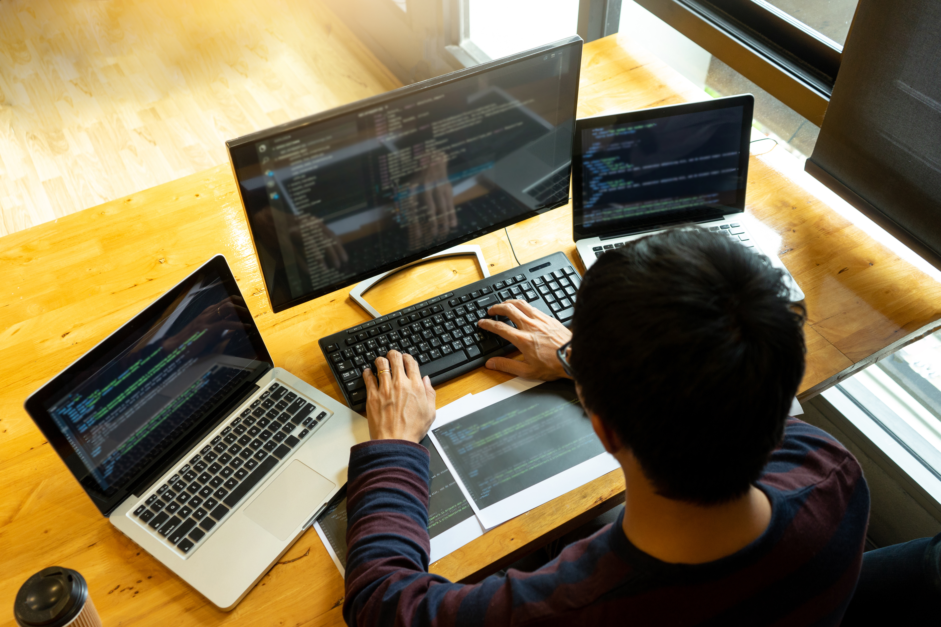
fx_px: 836
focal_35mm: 32
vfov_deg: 41.1
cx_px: 470
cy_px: 314
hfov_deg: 58.7
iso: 500
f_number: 4.5
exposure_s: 1/45
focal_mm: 32
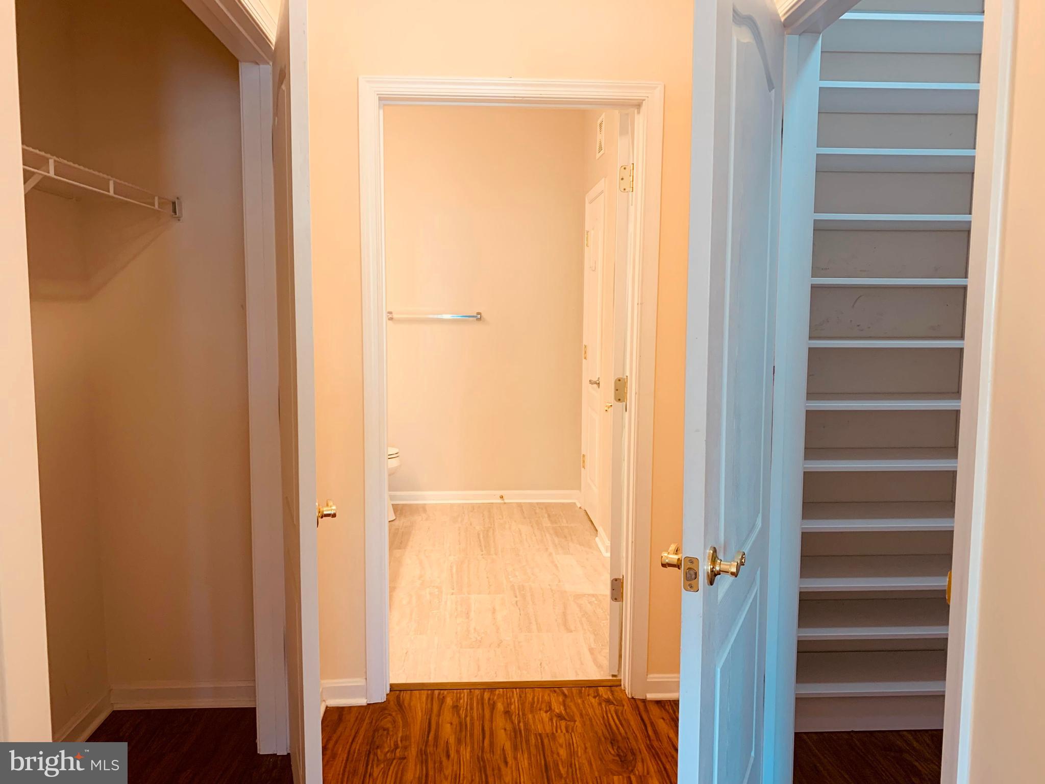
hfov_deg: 67.3
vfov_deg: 53.1
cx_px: 522
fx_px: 785
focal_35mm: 26
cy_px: 392
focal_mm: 4.25
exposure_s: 1/60
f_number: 1.8
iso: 100
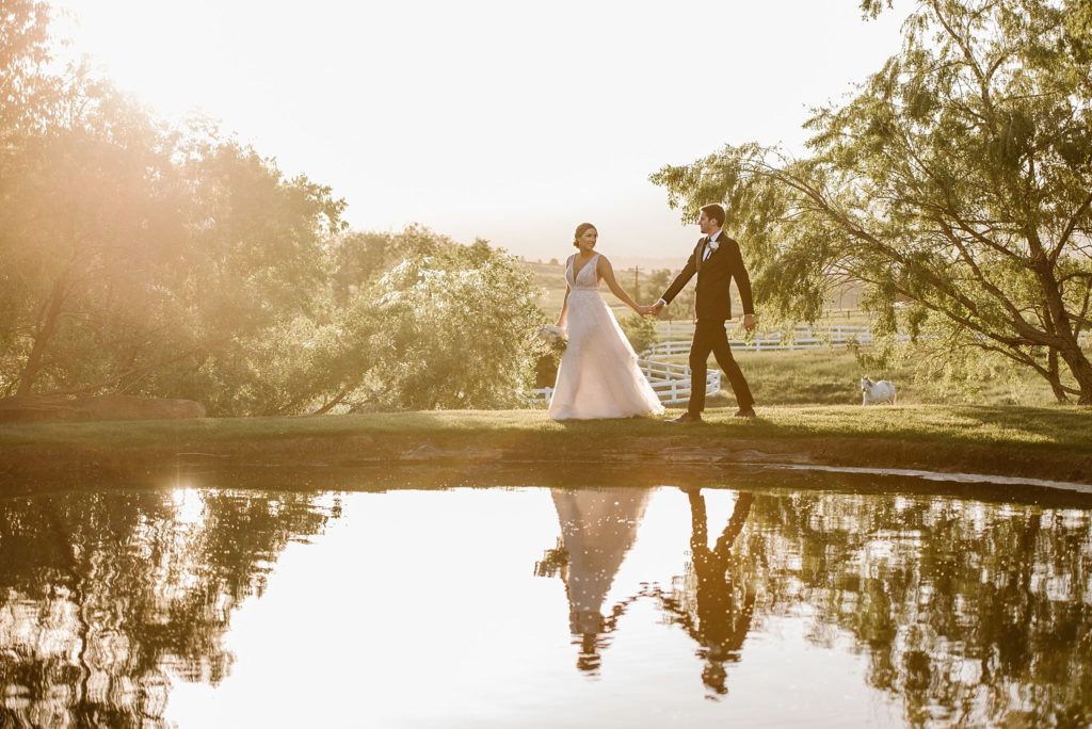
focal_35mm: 70
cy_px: 364
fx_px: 2124
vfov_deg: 19.5
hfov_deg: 28.8
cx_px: 546
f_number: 2.8
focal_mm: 70
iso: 200
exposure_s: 1/400
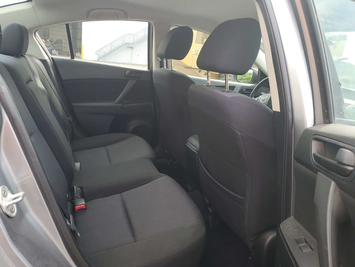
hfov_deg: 67.3
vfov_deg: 53.1
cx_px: 178
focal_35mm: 26
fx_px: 267
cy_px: 134
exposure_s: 1/222
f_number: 1.5
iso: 50
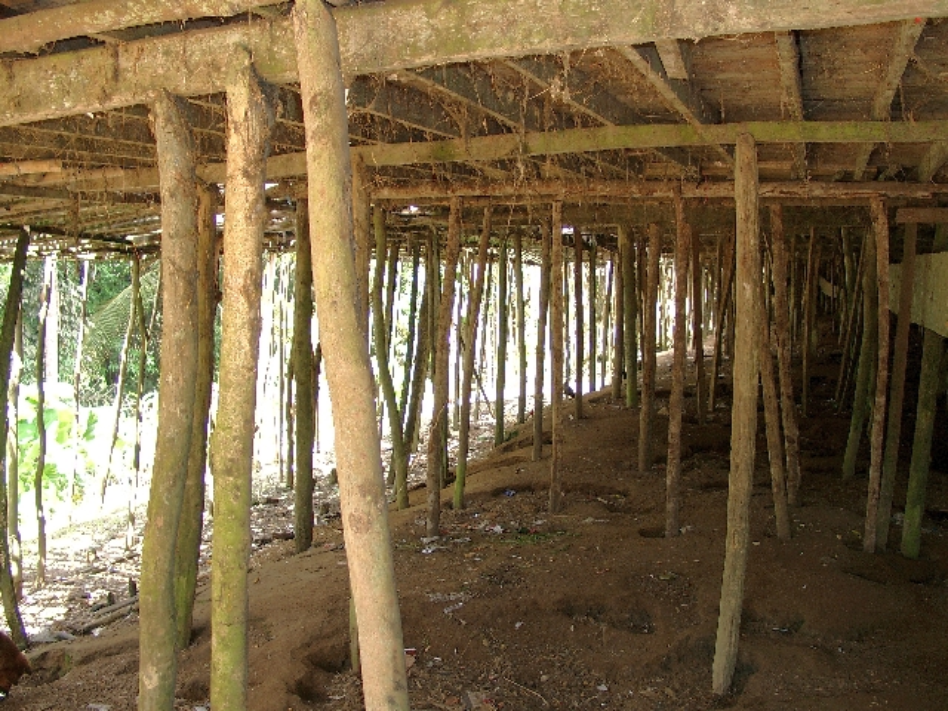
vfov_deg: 41.8
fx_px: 931
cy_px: 356
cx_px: 474
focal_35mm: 34
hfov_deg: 54.0
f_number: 2
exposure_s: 1/60
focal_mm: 7.13
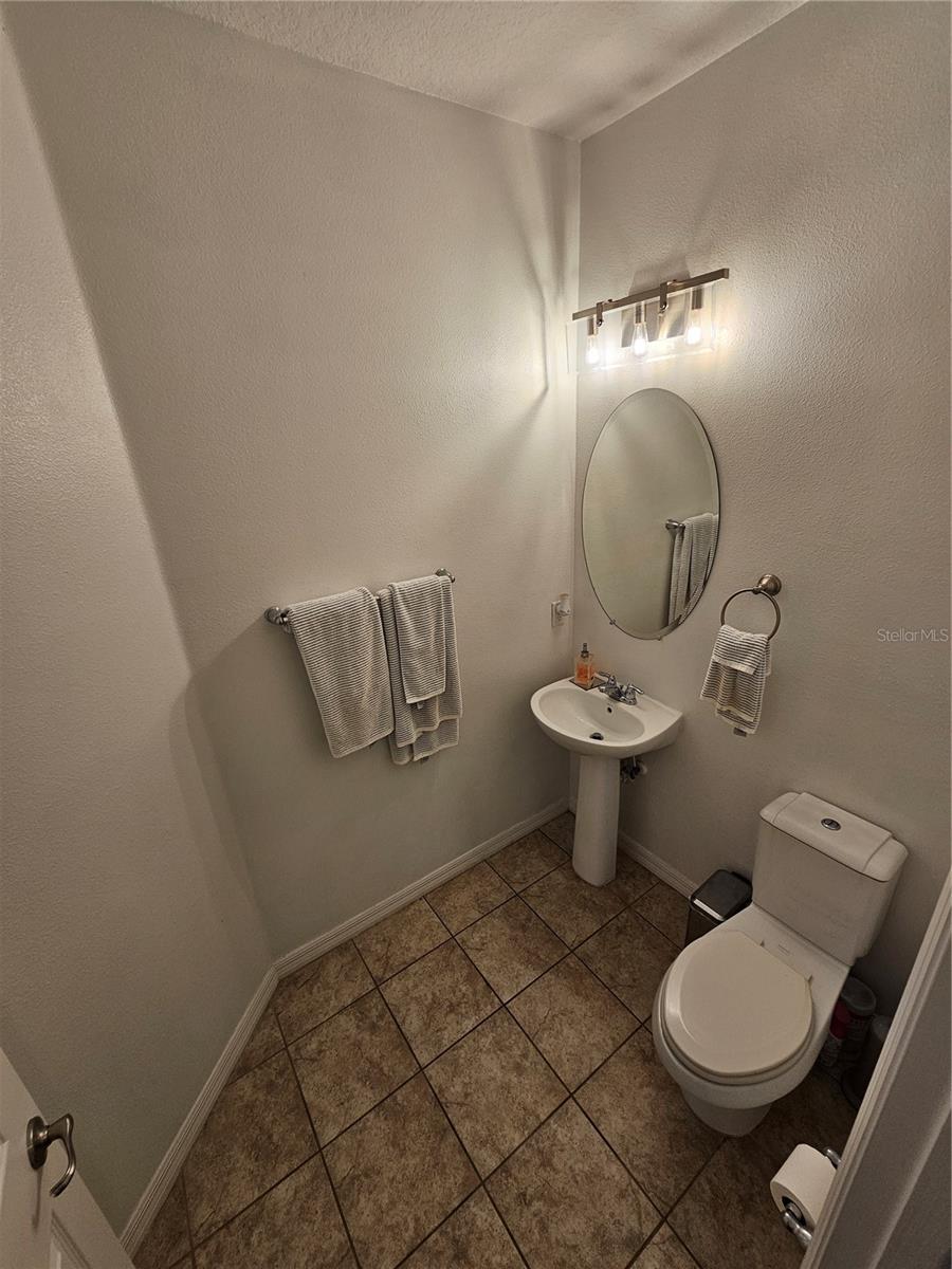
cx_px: 476
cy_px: 634
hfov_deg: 89.9
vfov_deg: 106.2
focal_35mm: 13
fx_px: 477
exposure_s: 1/60
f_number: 2.2
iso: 64
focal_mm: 2.2
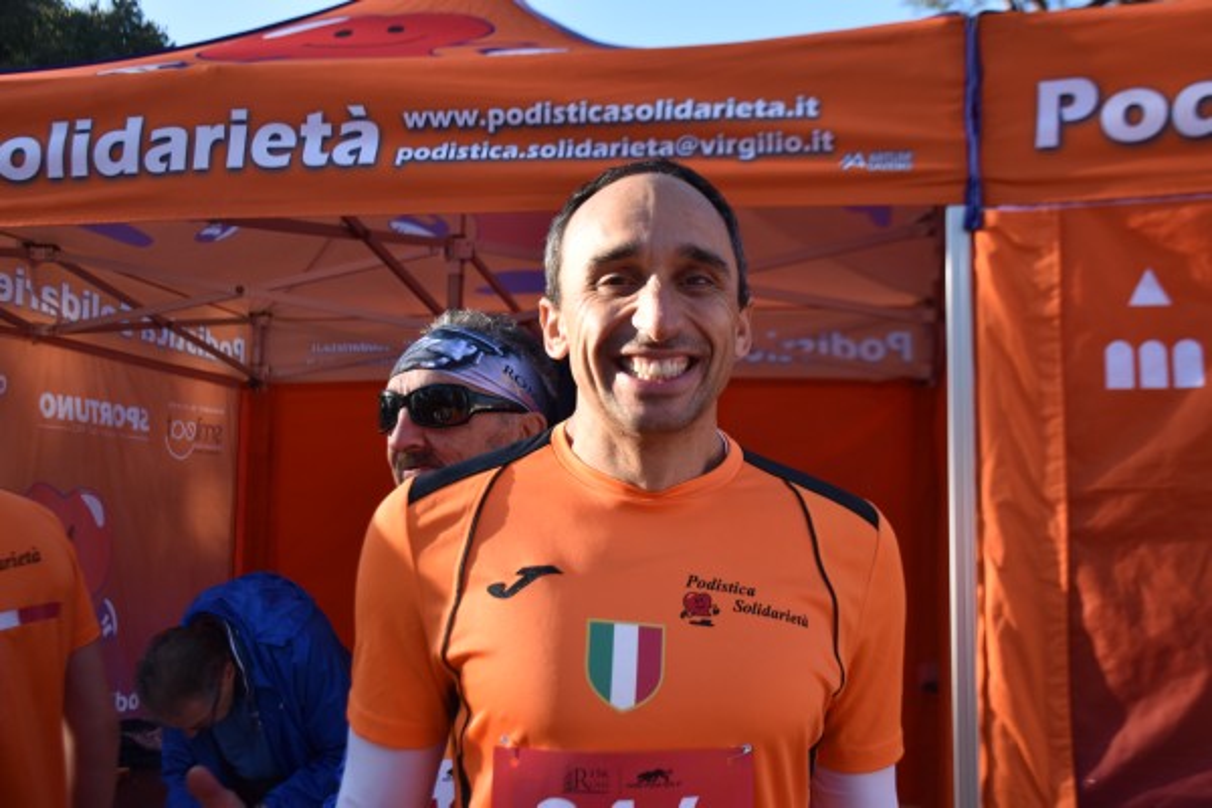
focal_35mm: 39
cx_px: 606
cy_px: 404
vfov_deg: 34.2
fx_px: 1313
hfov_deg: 49.6
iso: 320
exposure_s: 1/800
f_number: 3.8
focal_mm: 26
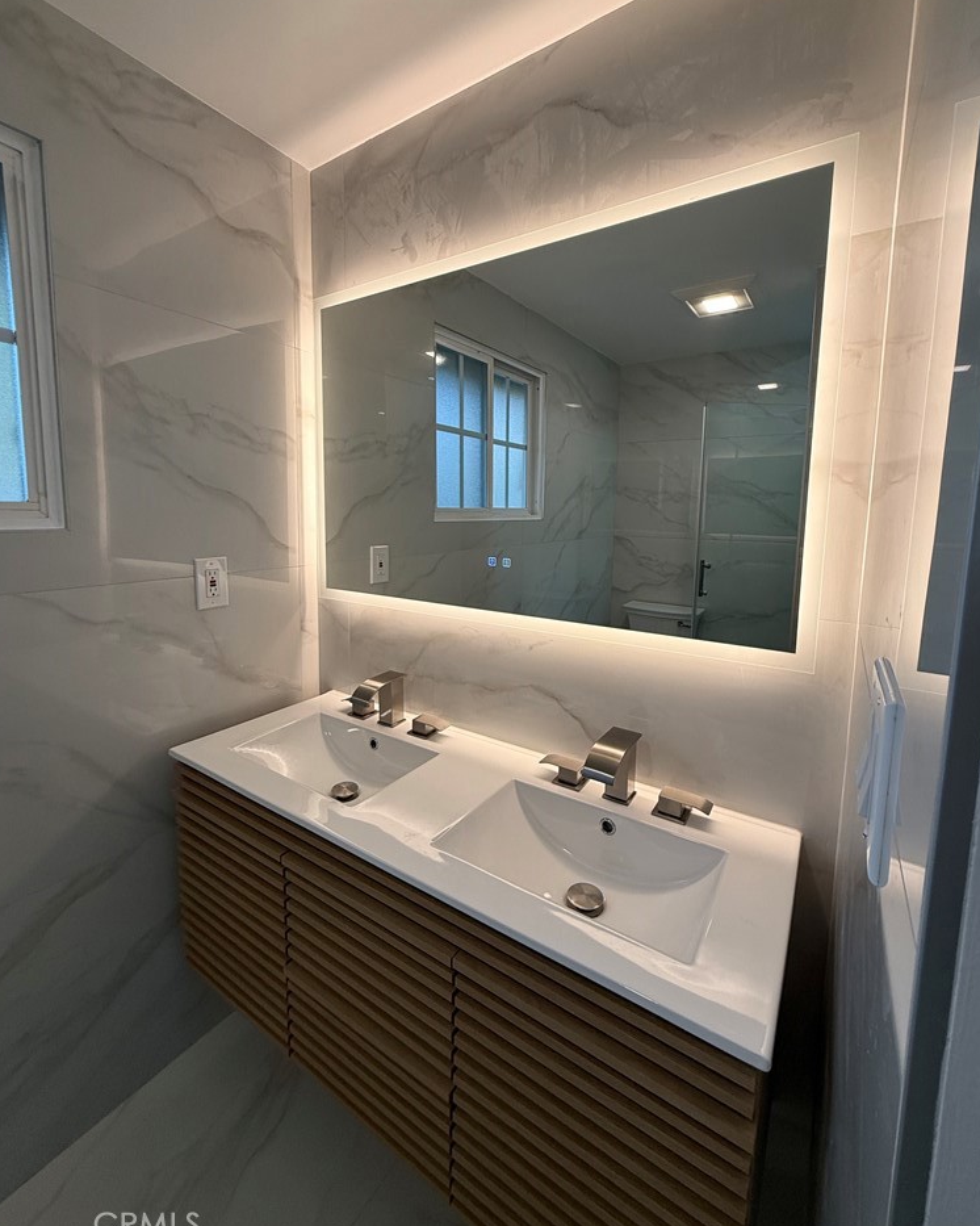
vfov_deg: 96.7
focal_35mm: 15
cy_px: 570
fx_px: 544
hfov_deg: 84.0
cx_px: 490
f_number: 2.2
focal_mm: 2.22
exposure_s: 1/120
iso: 80
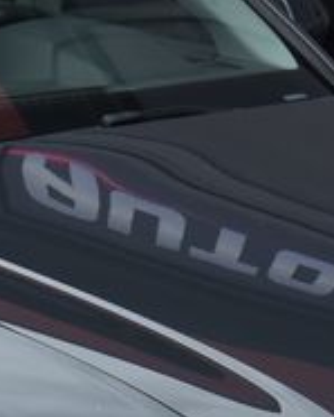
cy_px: 370
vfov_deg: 6.0
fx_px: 3951
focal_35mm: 320
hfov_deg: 4.8
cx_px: -143
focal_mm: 62
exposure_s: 1/125
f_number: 5.6
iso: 500
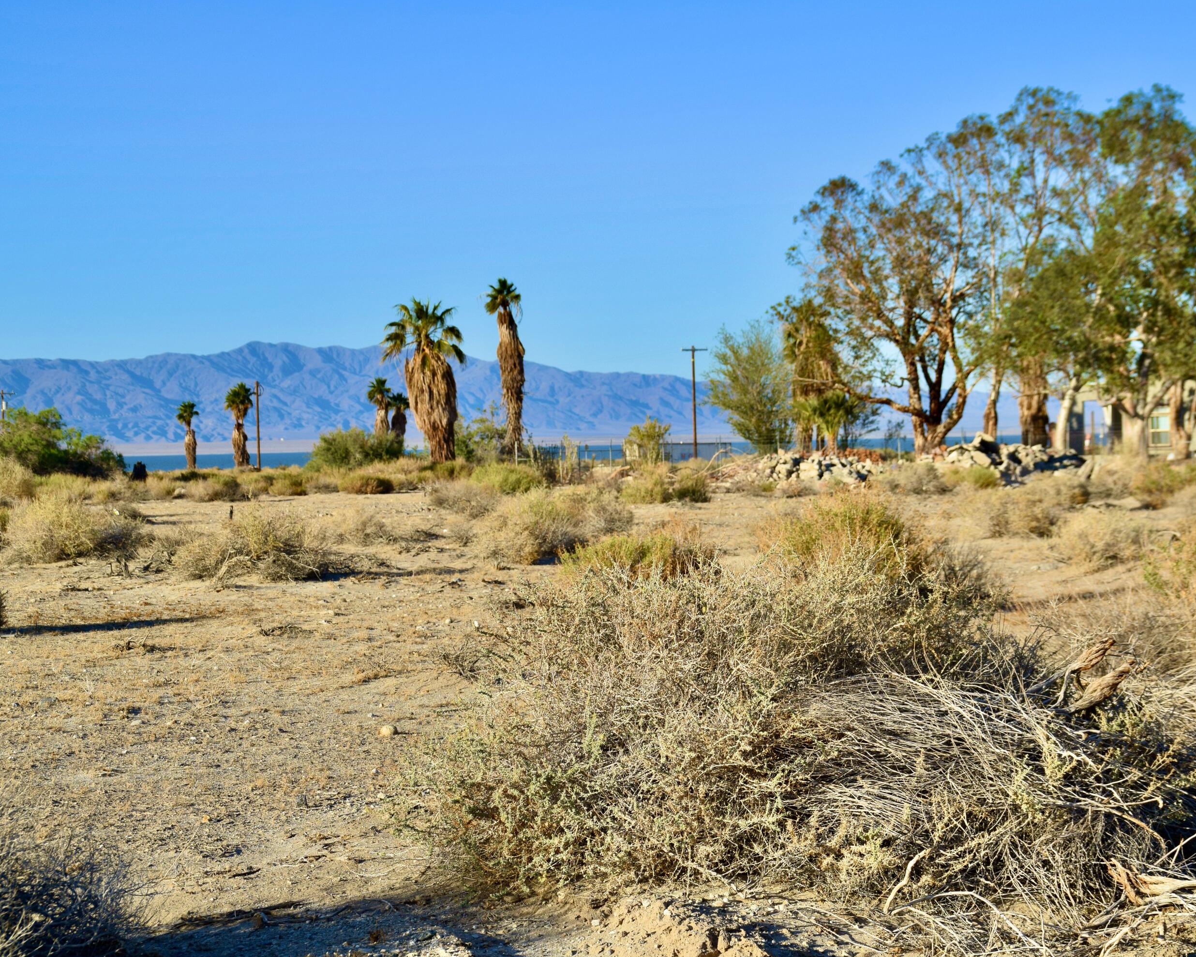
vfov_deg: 18.7
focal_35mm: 82
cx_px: 648
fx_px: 2903
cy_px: 475
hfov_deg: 23.3
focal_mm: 48
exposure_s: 1/400
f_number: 10
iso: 200
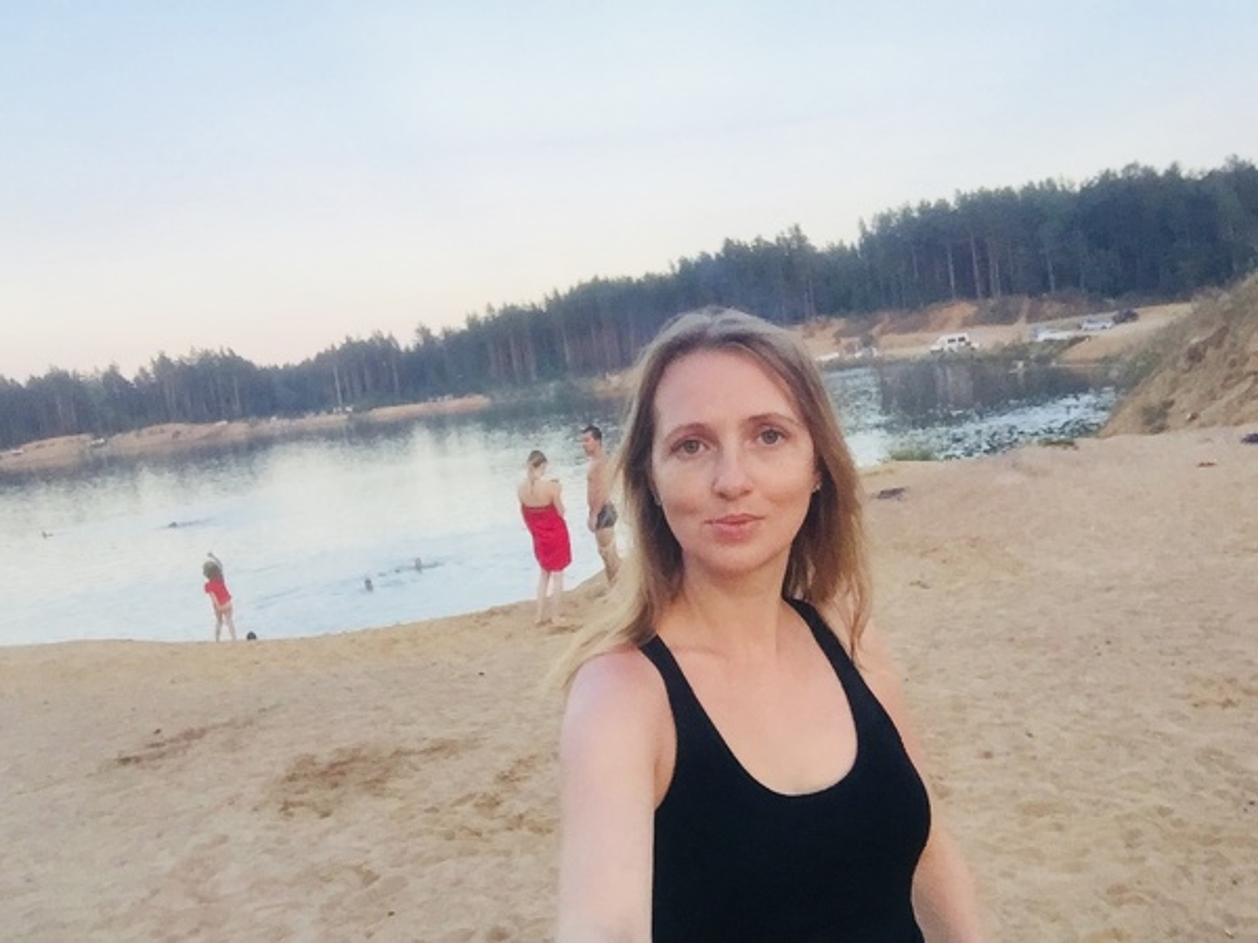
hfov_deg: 58.4
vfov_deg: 45.4
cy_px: 472
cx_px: 629
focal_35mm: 31
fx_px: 1127
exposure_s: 1/100
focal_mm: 2.65
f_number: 2.2
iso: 64
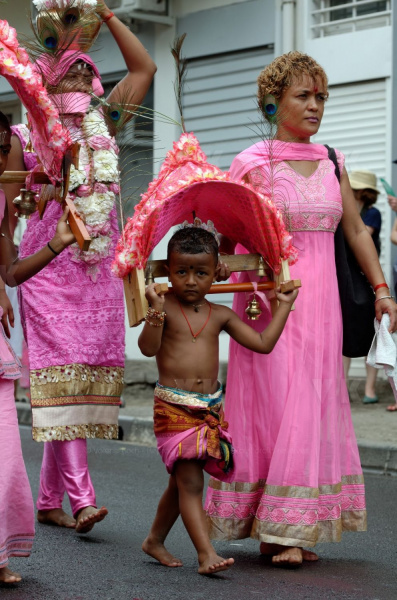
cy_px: 300
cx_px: 198
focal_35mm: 135
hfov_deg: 10.1
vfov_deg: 15.2
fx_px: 2245
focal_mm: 90
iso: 200
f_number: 6.3
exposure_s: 1/400
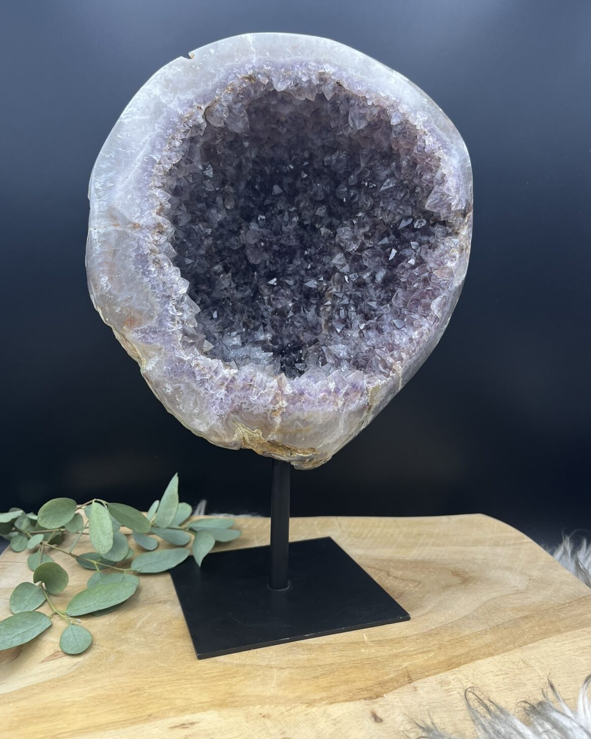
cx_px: 289
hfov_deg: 51.5
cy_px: 362
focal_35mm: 28
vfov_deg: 62.2
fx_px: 612
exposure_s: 1/121
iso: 64
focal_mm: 5.1
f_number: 1.6
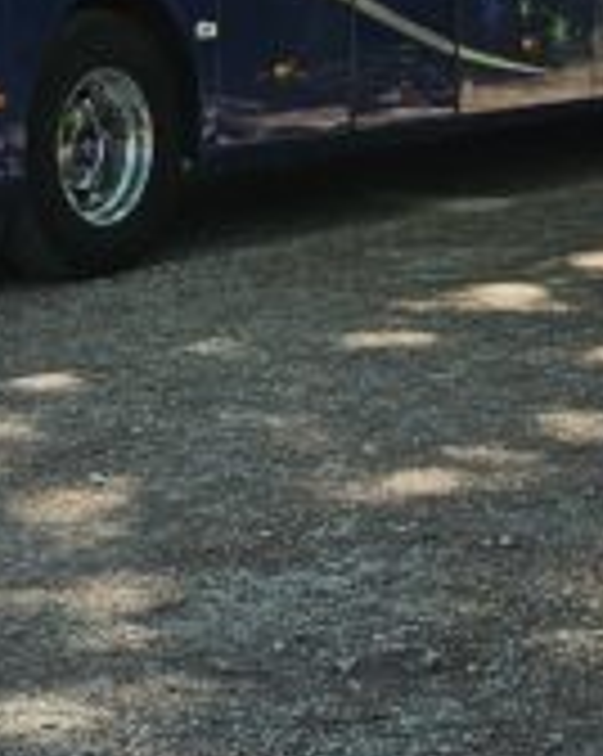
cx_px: 184
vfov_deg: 13.9
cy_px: 40
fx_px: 3062
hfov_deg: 11.2
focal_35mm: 137
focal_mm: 5.4
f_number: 1.8
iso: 25
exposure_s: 1/848
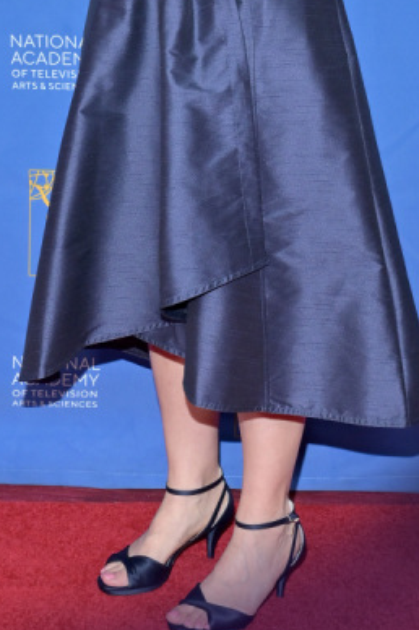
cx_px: 214
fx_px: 1801
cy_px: 15
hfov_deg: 13.3
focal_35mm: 103
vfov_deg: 19.3
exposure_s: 1/125
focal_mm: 50
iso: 1000
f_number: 10
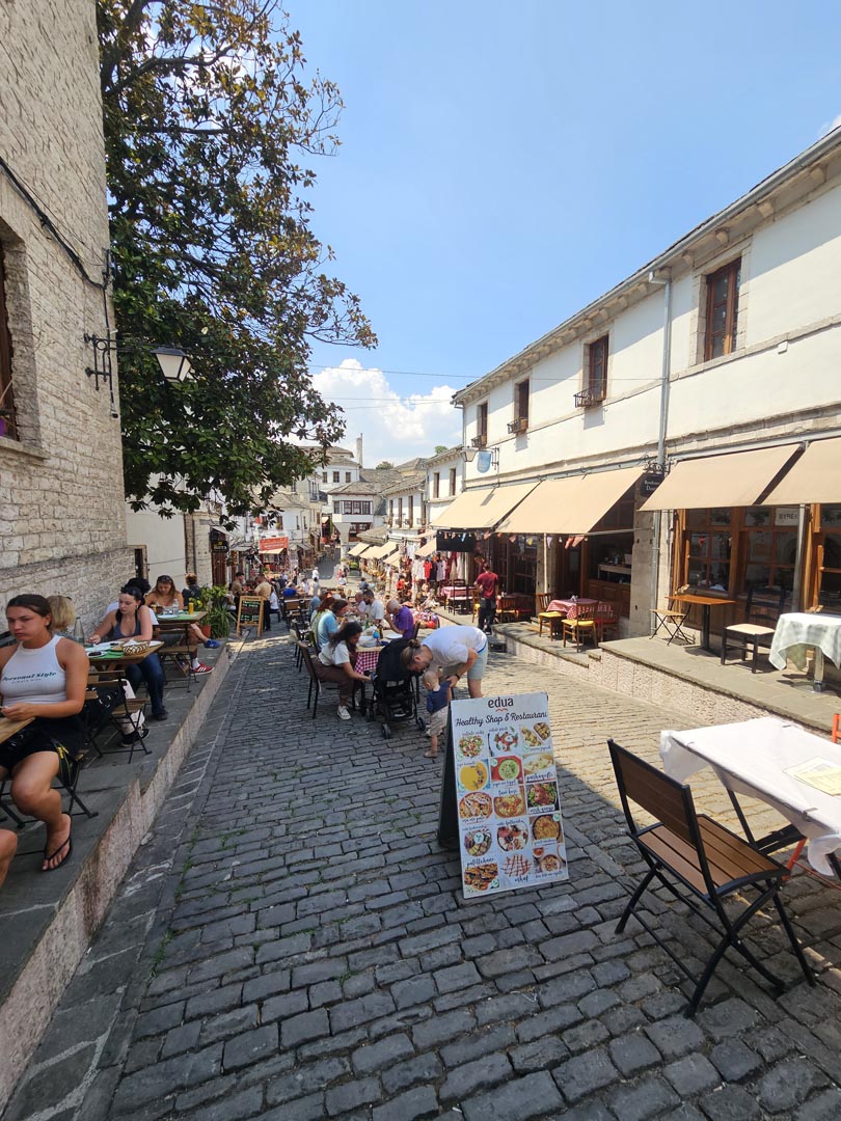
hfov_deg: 89.9
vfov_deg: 106.2
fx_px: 421
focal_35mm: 13
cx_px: 420
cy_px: 560
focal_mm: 2.2
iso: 50
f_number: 2.2
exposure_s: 1/1173
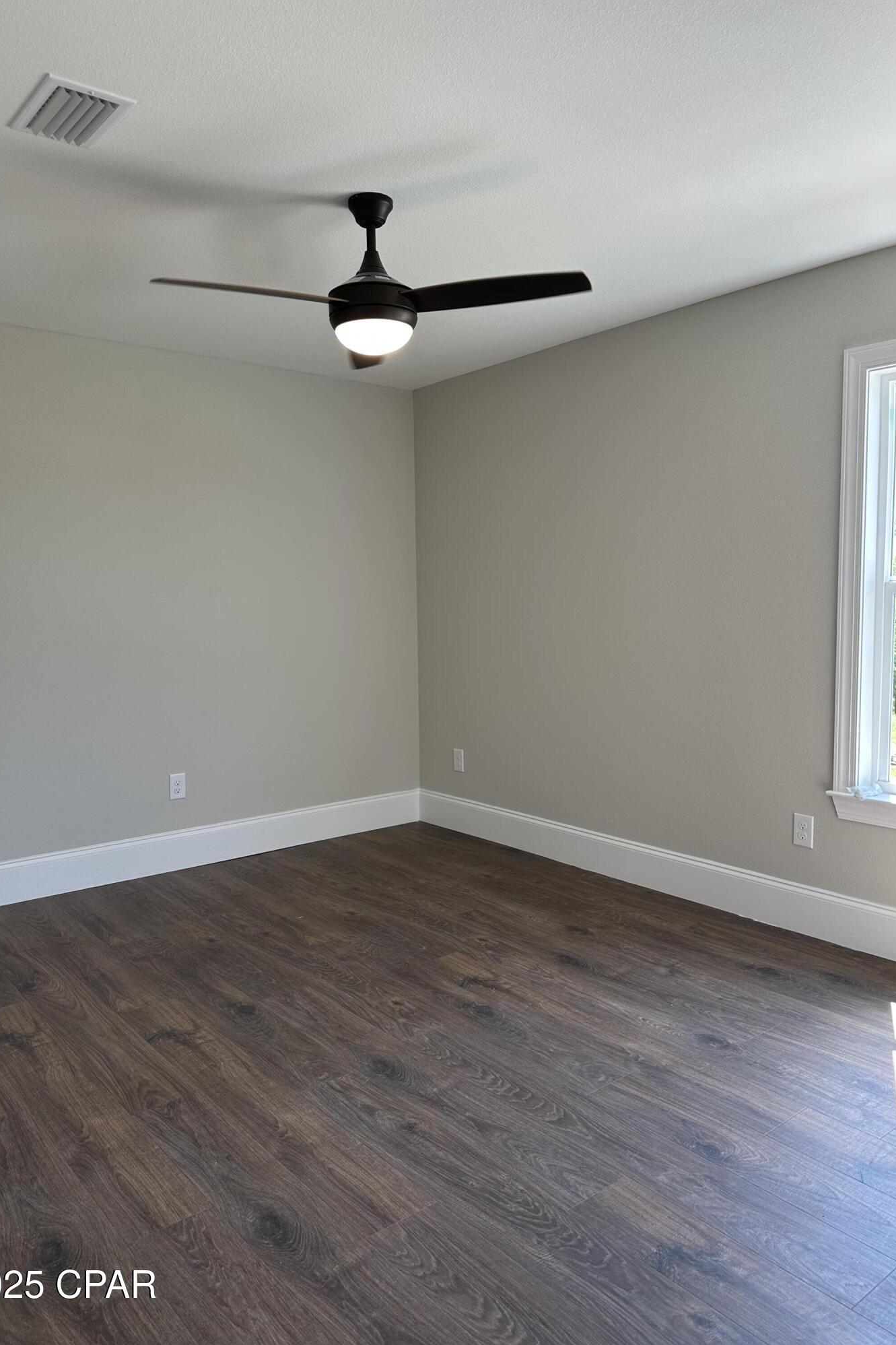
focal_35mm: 25
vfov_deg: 71.5
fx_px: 933
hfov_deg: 51.3
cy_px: 673
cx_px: 434
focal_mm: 6.86
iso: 64
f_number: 1.78
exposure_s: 1/120
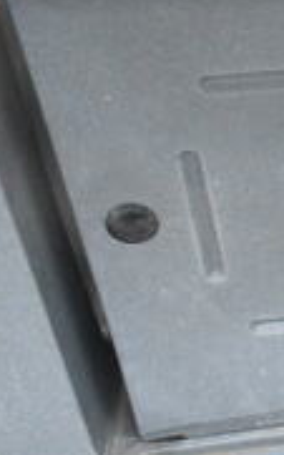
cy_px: 221
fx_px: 1153
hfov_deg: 11.6
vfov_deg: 22.3
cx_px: 674
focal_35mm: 93
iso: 6400
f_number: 7.1
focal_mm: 18
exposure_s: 1/200
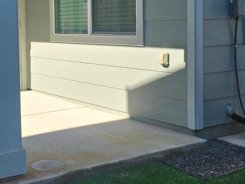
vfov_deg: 23.9
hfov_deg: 30.7
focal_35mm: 61
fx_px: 432
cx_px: 38
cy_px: 55
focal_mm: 6.3
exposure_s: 1/376
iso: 10
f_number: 1.7
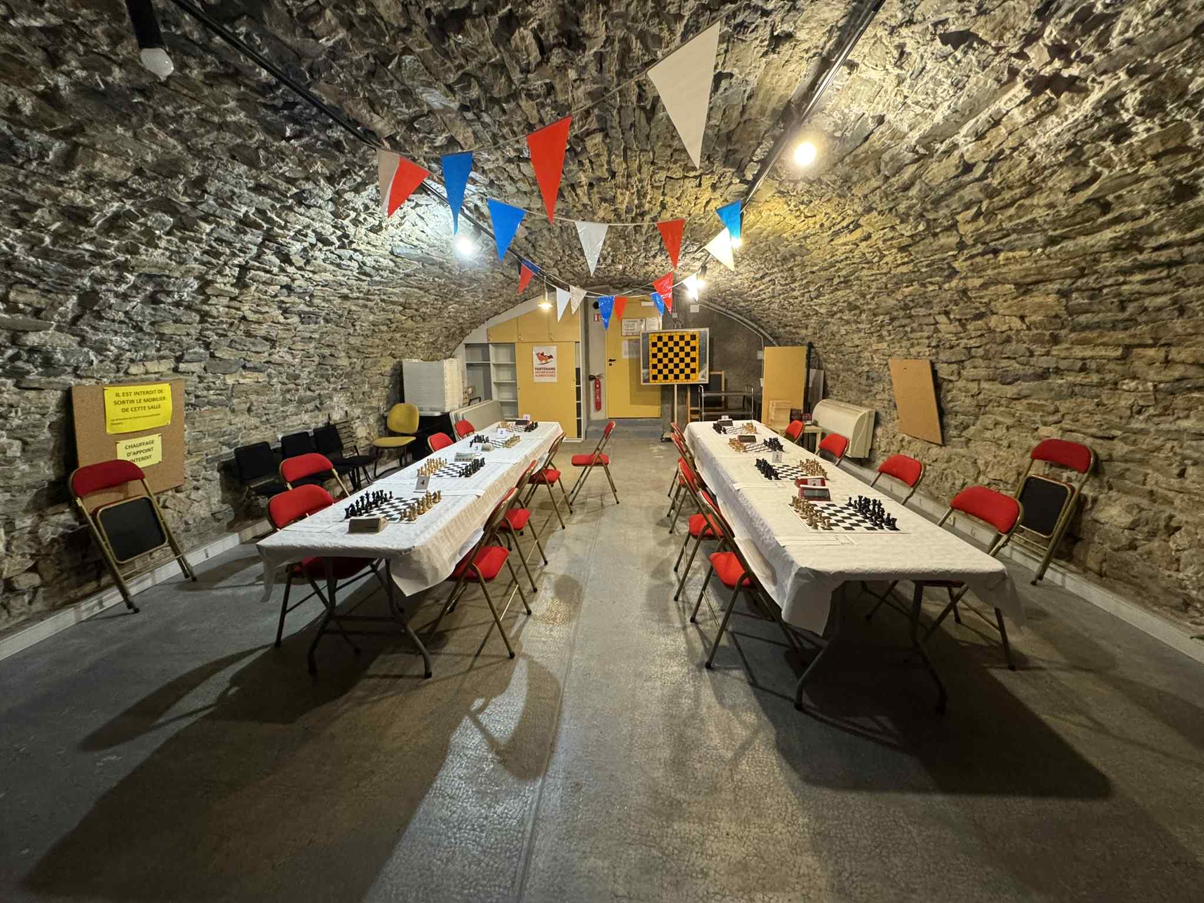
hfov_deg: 102.1
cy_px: 452
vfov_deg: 85.7
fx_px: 487
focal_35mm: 14
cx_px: 602
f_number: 2.2
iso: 640
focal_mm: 2.22
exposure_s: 1/50
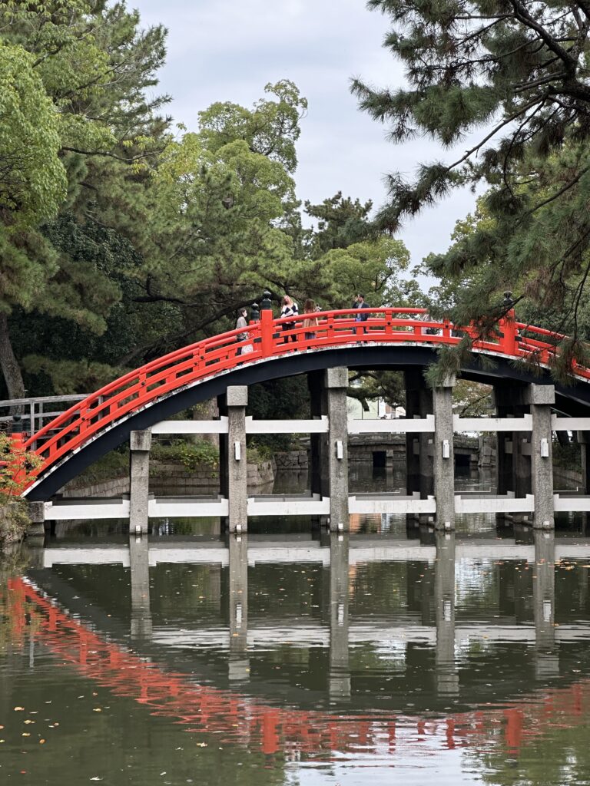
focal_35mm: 77
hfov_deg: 19.1
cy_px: 393
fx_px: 1750
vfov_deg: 25.3
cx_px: 295
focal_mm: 9
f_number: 2.8
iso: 40
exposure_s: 1/99
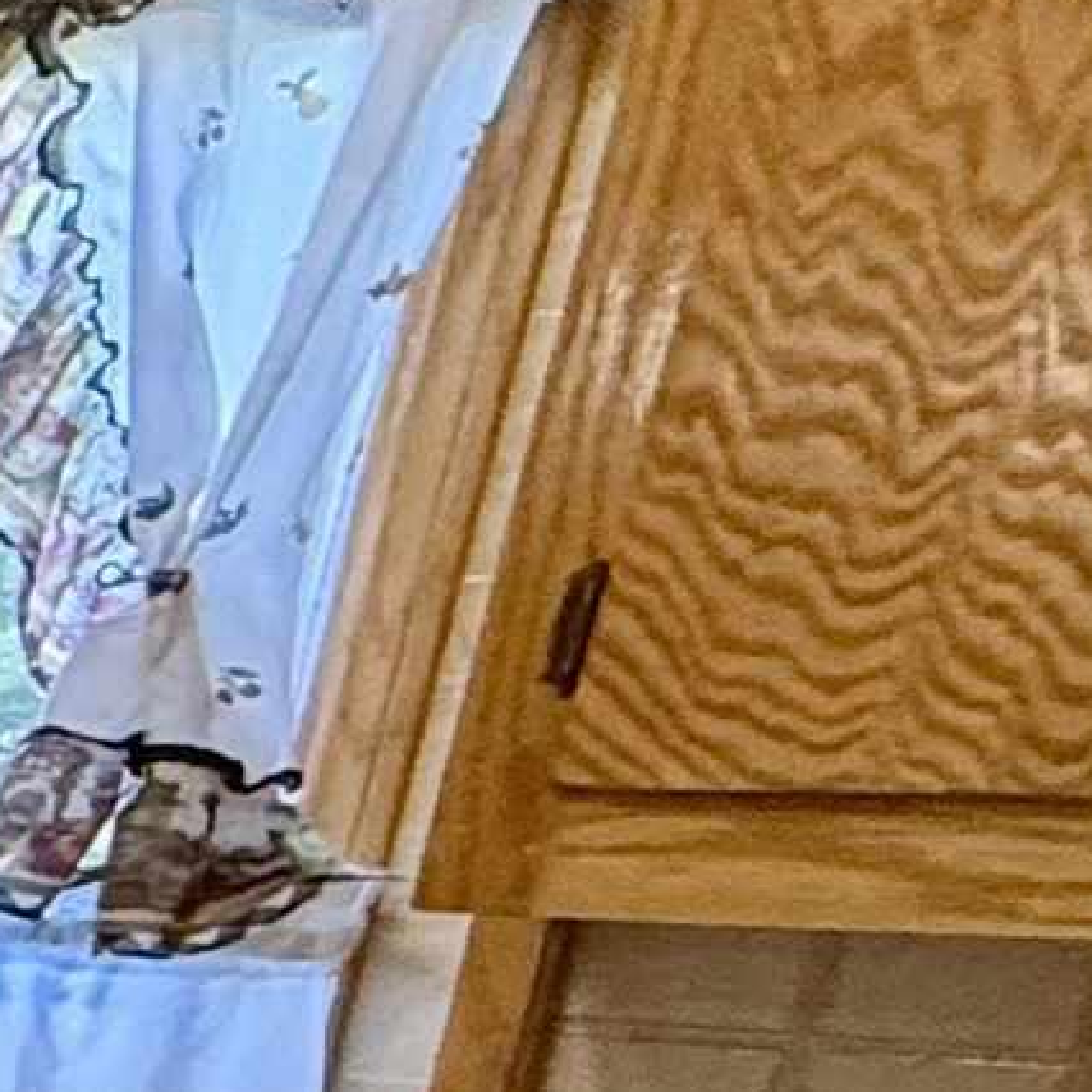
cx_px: -2685
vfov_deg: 18.0
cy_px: 1496
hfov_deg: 9.7
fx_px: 3176
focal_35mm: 89
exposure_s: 1/60
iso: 320
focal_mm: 2.22
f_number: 2.2
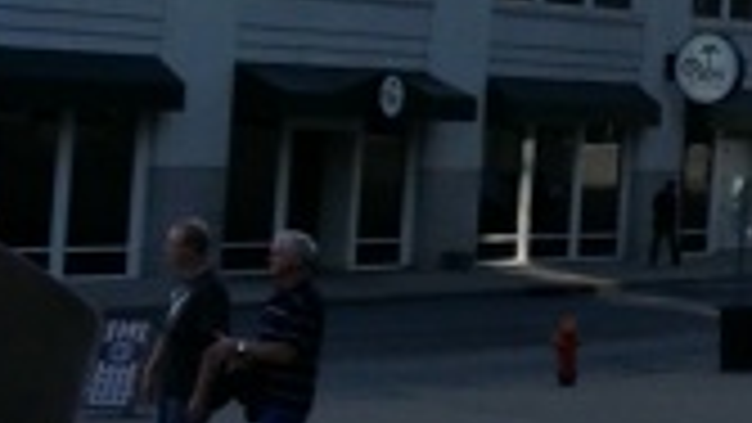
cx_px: 1238
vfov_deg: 7.0
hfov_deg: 12.0
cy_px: -389
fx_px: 3350
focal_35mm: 168
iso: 64
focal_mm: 6.3
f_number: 3.1
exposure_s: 1/800
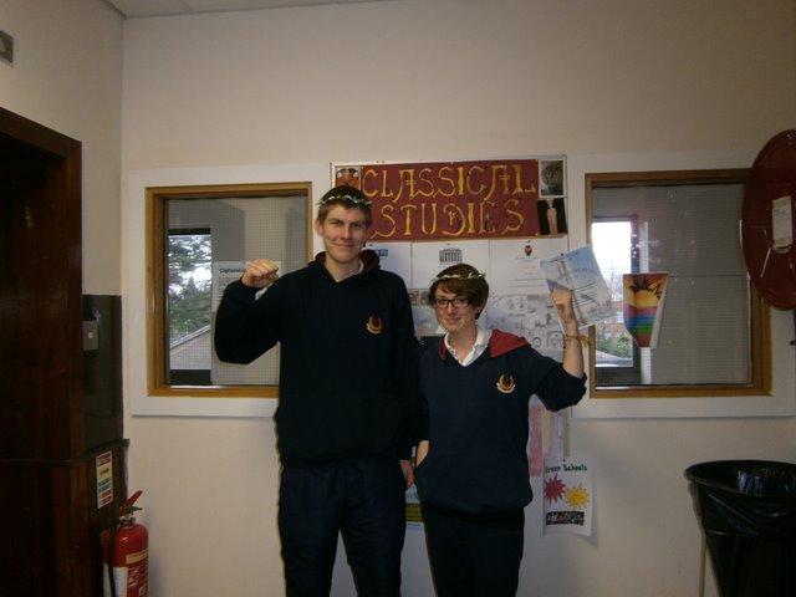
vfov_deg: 53.1
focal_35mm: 26
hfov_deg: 67.3
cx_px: 398
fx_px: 598
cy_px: 298
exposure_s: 1/30
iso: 125
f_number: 2.8
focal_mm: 4.7
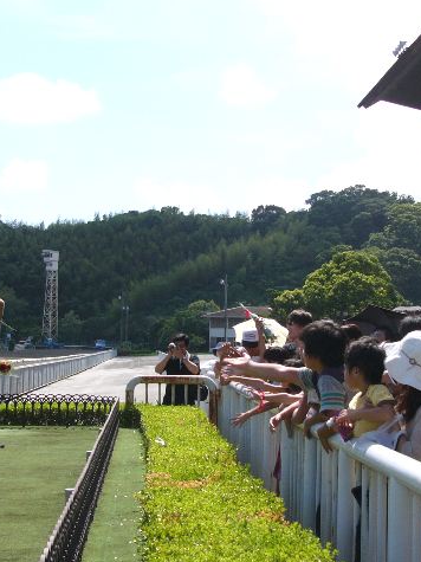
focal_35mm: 66
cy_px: 280
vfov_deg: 29.4
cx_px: 227
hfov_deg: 22.2
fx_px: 1071
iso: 50
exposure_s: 1/400
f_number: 4
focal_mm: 8.1
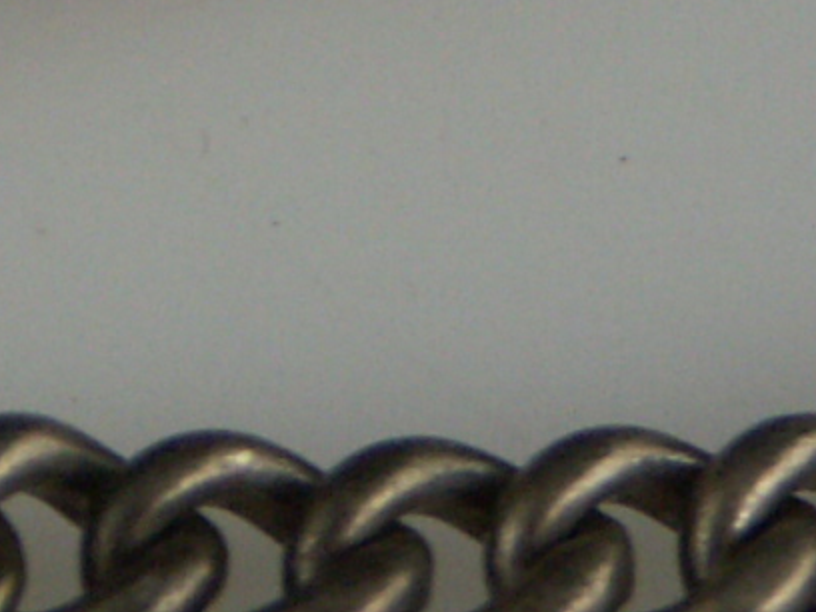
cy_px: -184
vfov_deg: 1.5
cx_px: -92
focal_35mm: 1015
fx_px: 23927
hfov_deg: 2.0
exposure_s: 1/125
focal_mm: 50.8
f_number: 3.5
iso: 100
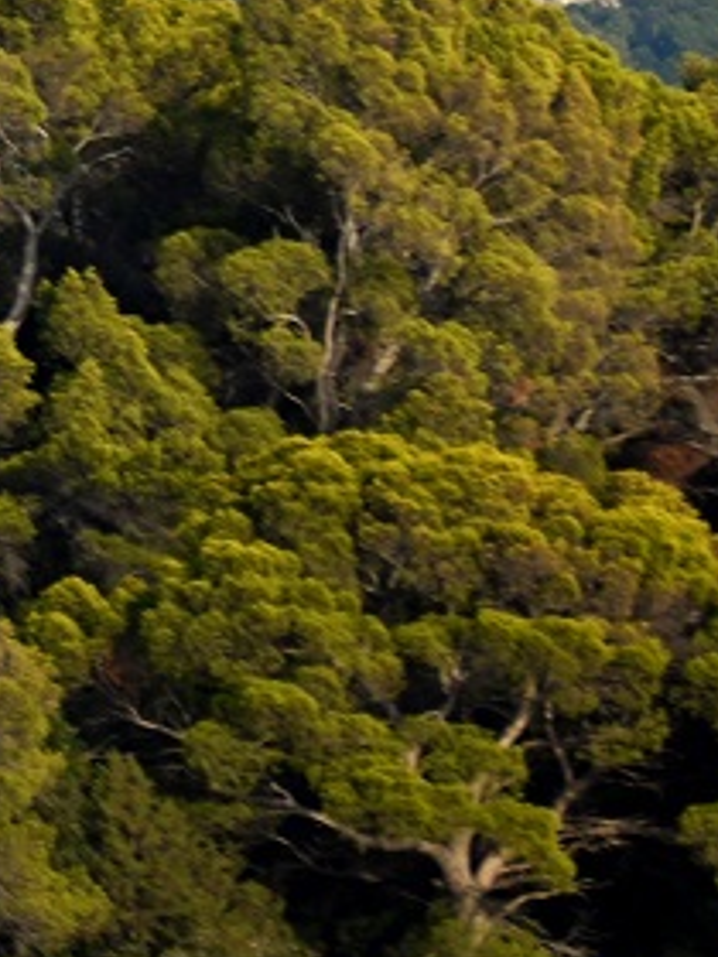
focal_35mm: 1337
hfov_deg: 1.1
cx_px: -1385
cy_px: -415
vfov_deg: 1.5
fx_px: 36976
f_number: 5.6
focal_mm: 300
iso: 180
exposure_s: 1/1000
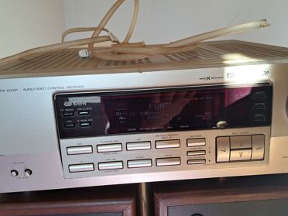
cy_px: 114
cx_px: 143
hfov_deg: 58.4
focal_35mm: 31
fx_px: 258
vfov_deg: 45.4
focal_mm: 5.23
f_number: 1.8
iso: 50
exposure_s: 1/60
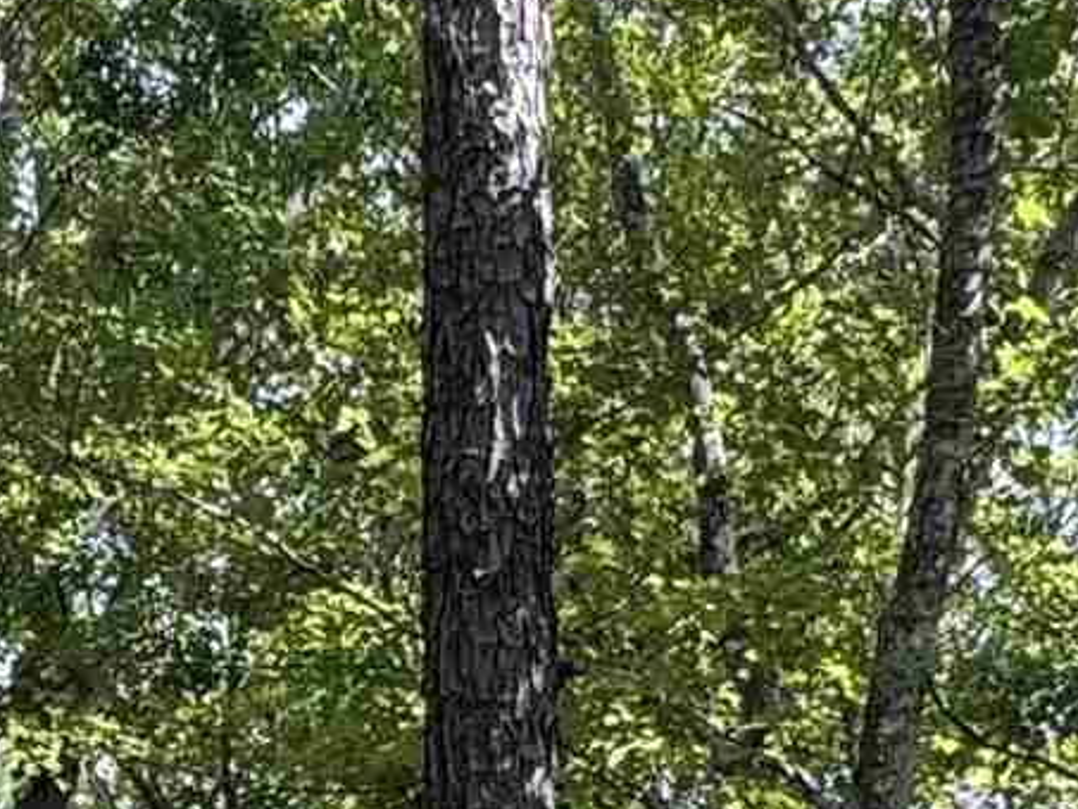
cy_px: 1639
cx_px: -207
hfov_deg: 19.5
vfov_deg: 13.3
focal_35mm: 95
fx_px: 2959
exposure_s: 1/136
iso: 40
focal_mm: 2.22
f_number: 2.2
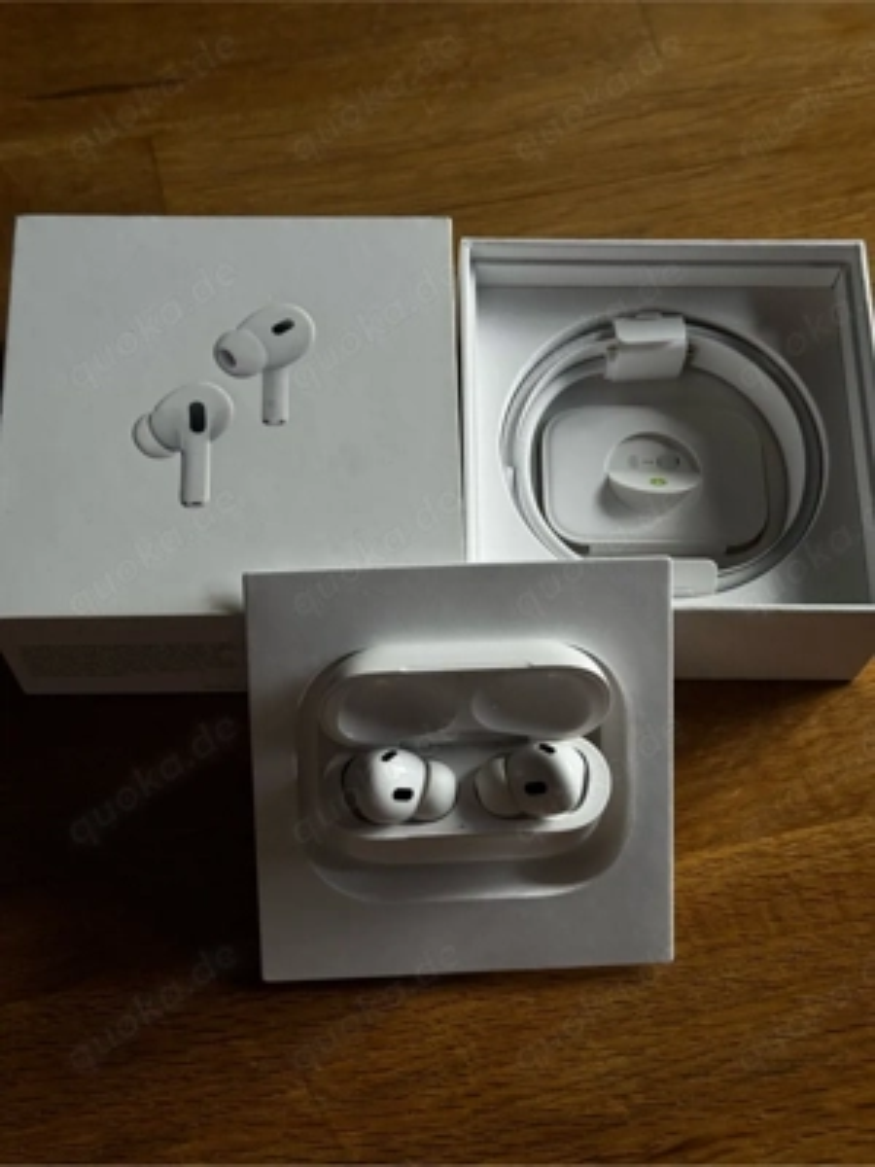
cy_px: 584
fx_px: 1618
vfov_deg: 39.7
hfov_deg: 30.3
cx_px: 438
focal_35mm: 48
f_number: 1.78
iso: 64
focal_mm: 6.76
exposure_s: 1/262
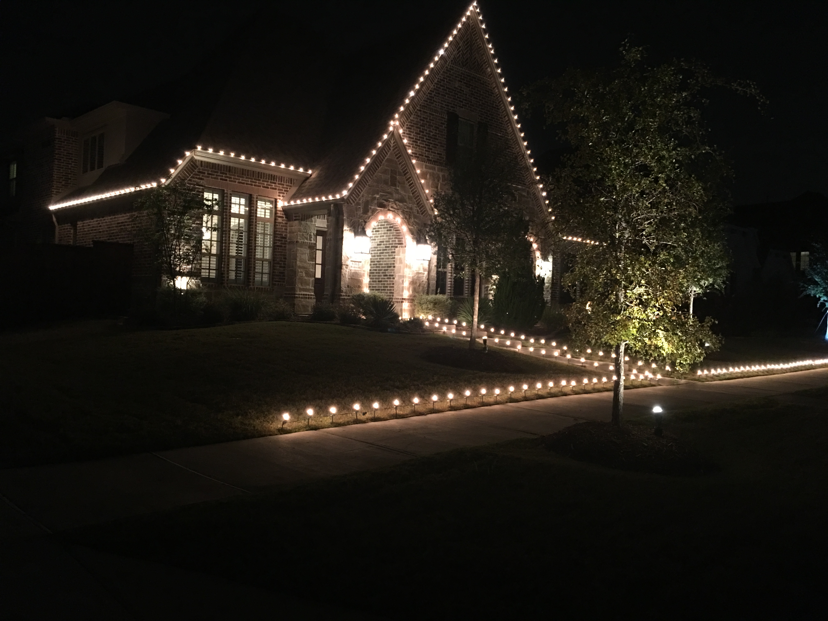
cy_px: 310
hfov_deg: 61.7
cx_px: 414
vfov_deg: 48.2
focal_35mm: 29
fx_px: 694
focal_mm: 4.15
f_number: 2.2
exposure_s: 1/4
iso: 64
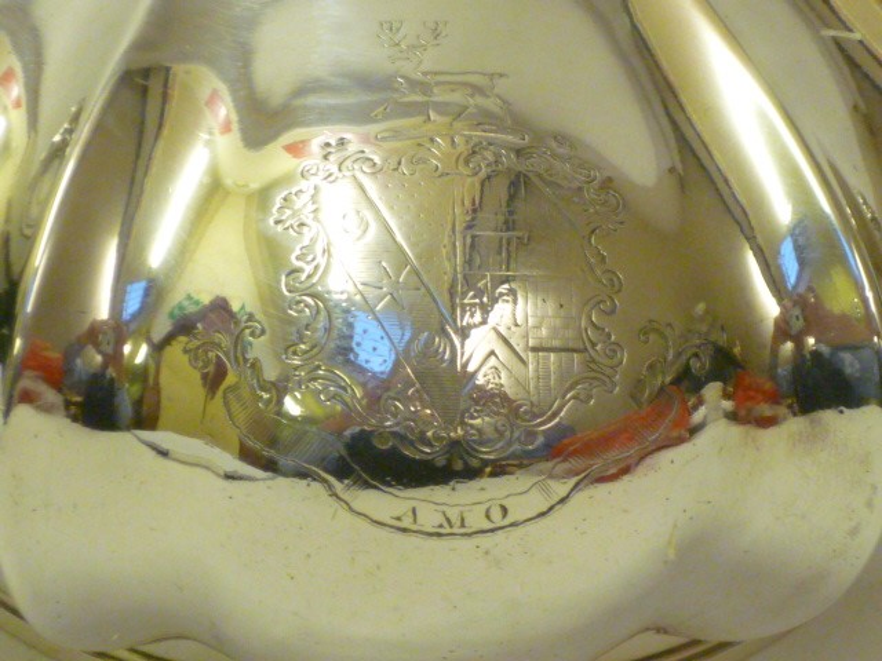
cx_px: 441
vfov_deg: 7.7
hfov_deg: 10.2
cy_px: 330
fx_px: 4918
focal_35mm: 193
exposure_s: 1/30
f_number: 5.7
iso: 400
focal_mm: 17.5
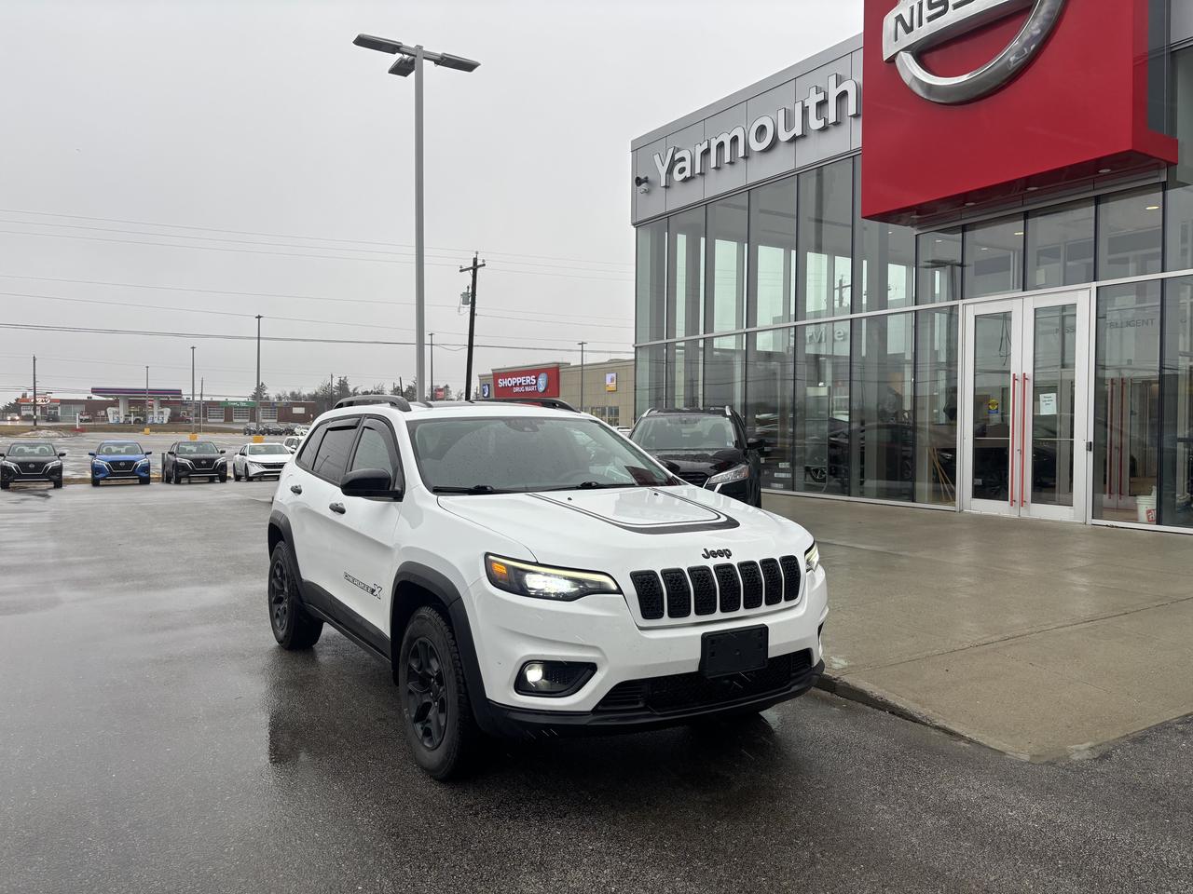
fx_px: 896
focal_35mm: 26
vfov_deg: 53.1
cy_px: 447
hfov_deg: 67.3
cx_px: 596
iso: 40
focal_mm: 5.96
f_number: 1.6
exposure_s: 1/262
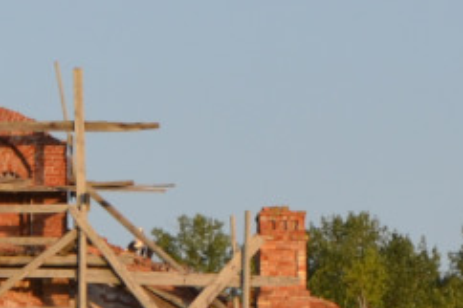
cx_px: -203
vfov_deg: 2.4
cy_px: 402
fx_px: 7403
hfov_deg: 3.6
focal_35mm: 576
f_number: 8
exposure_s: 1/250
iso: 180
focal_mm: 62
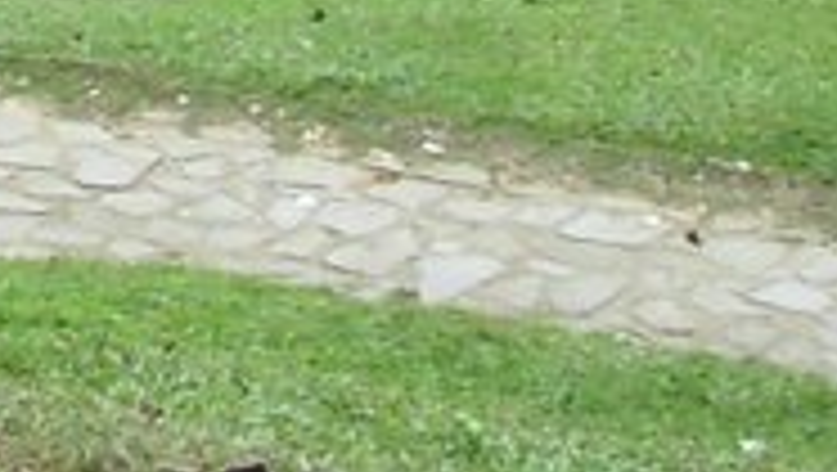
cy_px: -1178
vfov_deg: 5.0
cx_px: -351
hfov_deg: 9.2
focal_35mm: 228
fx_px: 5065
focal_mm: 6.2
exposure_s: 1/200
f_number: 8
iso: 100
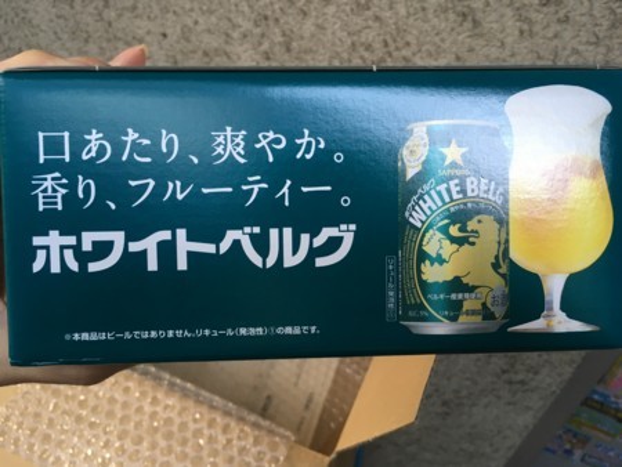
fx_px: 521
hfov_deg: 61.6
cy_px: 234
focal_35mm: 29
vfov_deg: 48.3
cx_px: 311
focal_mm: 4.15
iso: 64
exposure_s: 1/30
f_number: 2.2
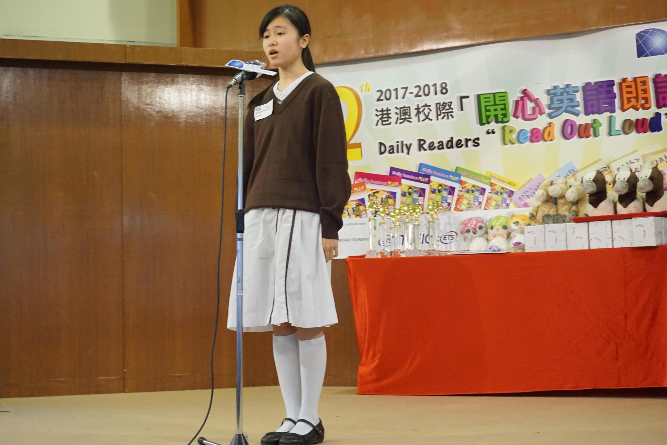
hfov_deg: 31.9
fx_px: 1167
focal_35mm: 63
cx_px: 323
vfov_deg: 21.6
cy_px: 212
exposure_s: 1/80
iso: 3200
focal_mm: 40
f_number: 5.6
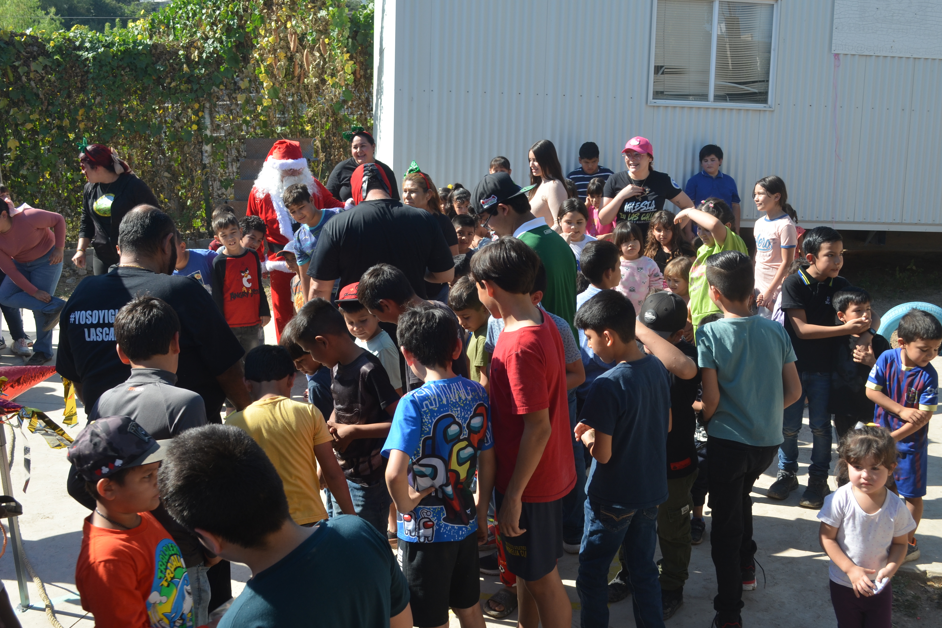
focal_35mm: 40
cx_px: 475
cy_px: 314
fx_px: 1047
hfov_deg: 48.5
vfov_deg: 33.4
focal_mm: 26
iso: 200
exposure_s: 1/250
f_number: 8
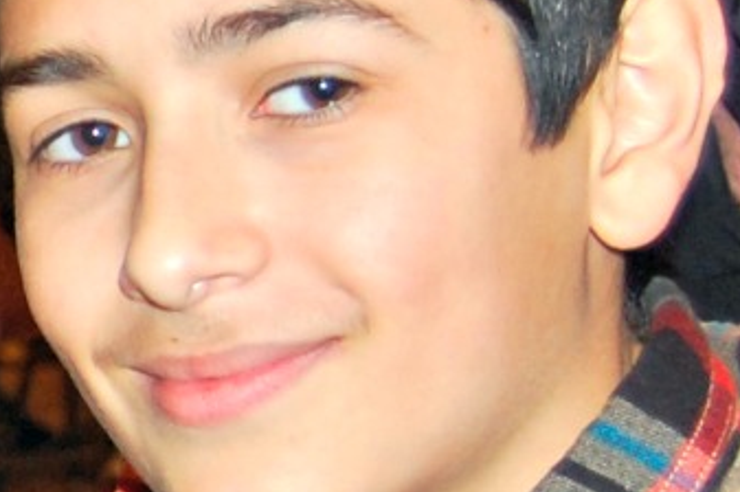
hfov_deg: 8.9
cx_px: -923
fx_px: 4374
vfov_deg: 6.4
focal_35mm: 213
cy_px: 292
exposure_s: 1/60
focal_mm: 22
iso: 400
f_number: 3.8
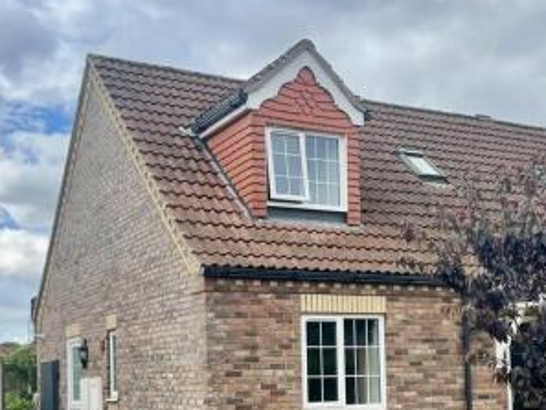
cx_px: 255
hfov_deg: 37.5
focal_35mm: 51
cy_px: 325
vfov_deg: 28.0
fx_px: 805
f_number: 1.6
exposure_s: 1/3509
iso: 32
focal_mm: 4.2
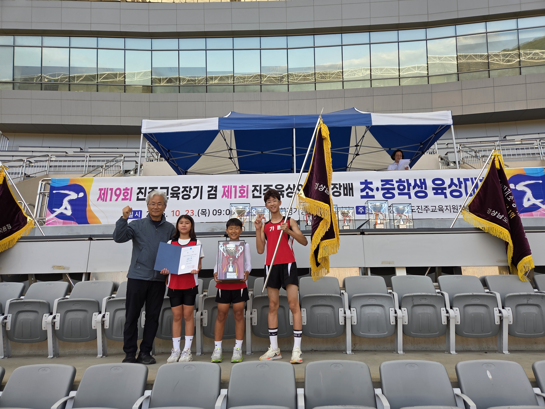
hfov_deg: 73.9
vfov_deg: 58.9
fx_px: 362
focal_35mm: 23
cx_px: 272
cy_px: 204
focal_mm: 5.4
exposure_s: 1/715
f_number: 1.8
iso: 80
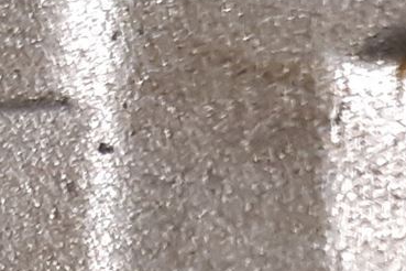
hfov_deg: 13.5
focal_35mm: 150
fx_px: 1692
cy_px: 814
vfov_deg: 7.9
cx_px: 387
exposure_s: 1/33
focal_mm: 3.93
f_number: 1.7
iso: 250
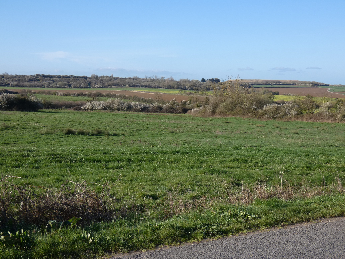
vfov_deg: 27.5
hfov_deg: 36.2
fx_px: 528
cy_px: 130
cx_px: 172
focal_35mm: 53
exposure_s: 1/400
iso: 80
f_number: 3.9
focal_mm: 9.5
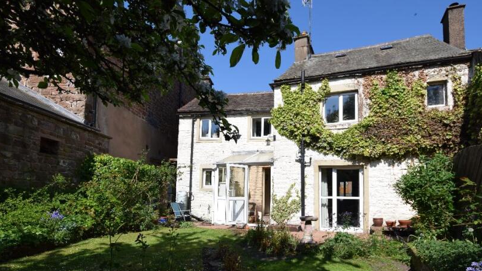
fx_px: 256
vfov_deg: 55.0
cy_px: 175
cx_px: 257
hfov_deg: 86.5
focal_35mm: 20
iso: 100
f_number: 8
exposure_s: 1/250
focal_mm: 10
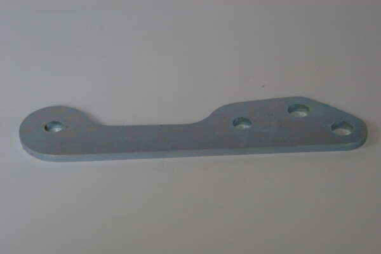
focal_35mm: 90
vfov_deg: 15.2
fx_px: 952
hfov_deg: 22.6
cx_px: 190
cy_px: 127
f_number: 5.6
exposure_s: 1/30
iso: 800
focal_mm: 60
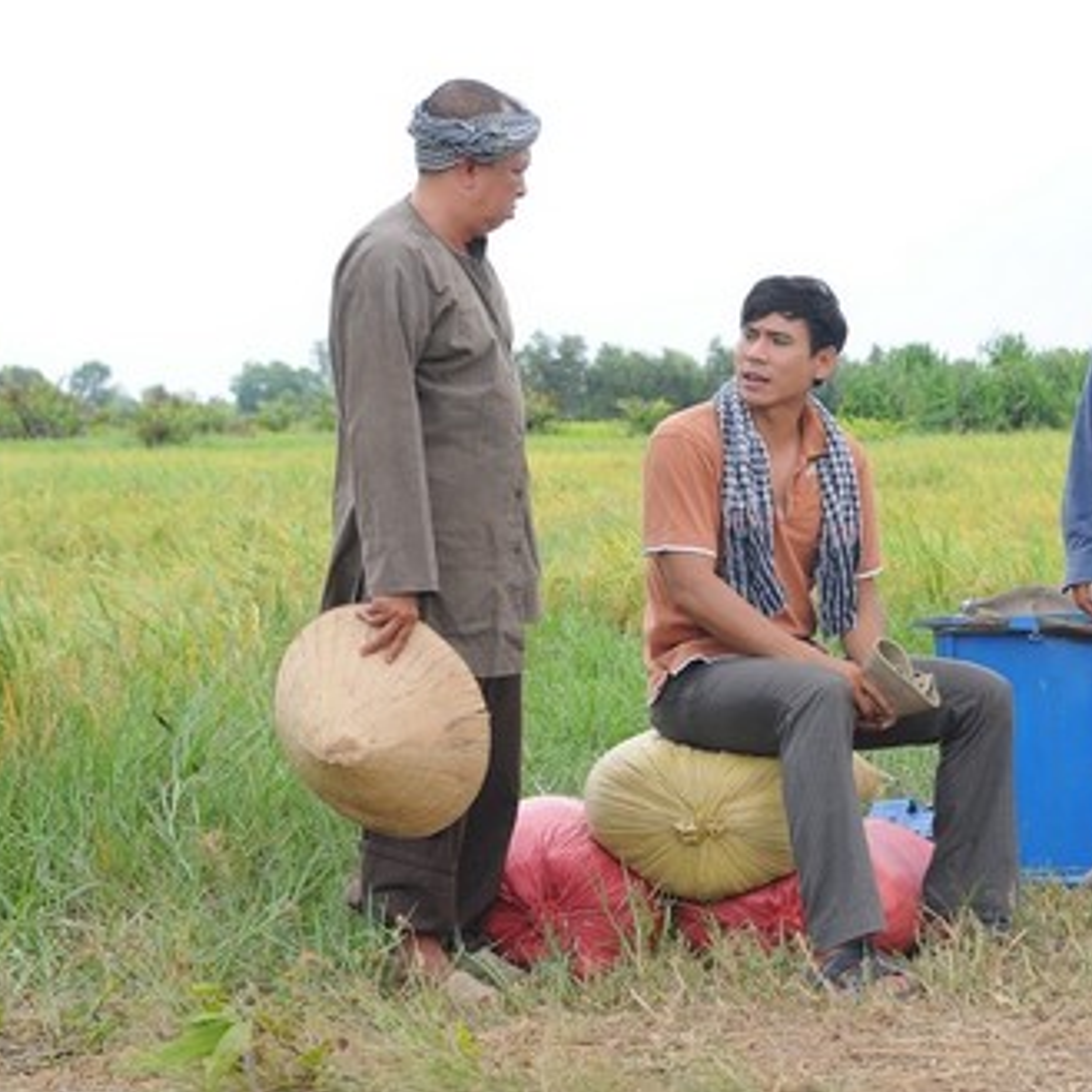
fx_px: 3319
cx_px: 780
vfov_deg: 18.7
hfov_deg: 18.6
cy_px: 544
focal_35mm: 93
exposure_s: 1/250
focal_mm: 48
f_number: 5.6
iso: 200
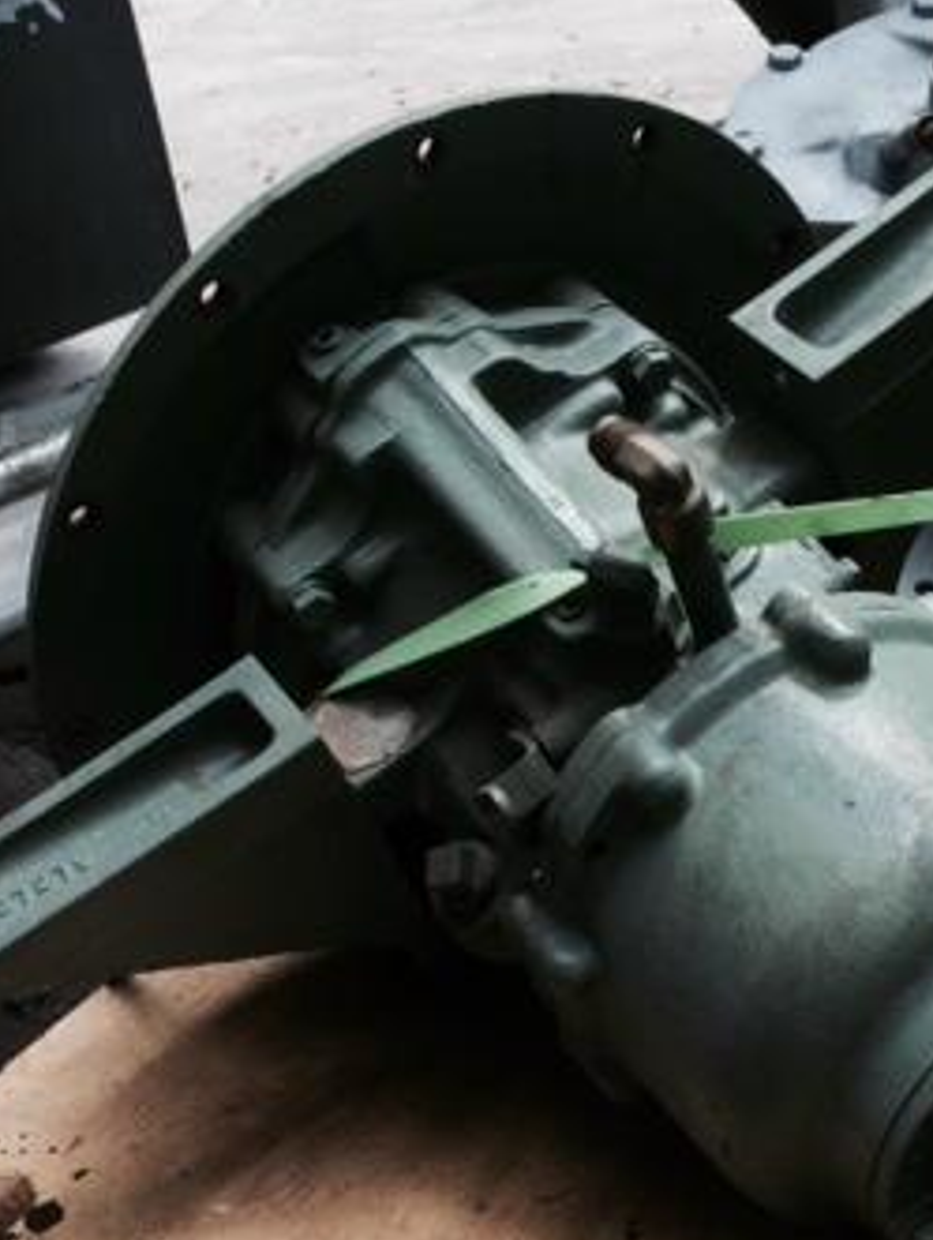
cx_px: 555
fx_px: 2009
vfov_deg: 33.9
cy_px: 862
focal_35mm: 56
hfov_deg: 26.1
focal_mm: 4.15
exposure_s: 1/213
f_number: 2.2
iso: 32
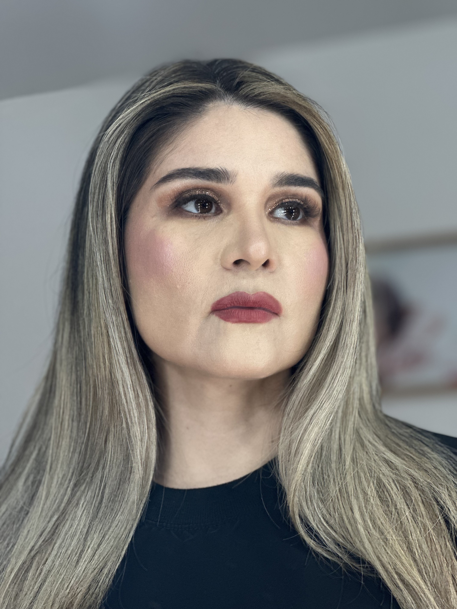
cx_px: 228
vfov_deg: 25.3
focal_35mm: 77
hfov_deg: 19.1
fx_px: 1355
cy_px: 304
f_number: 2.8
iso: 125
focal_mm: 9
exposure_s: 1/60
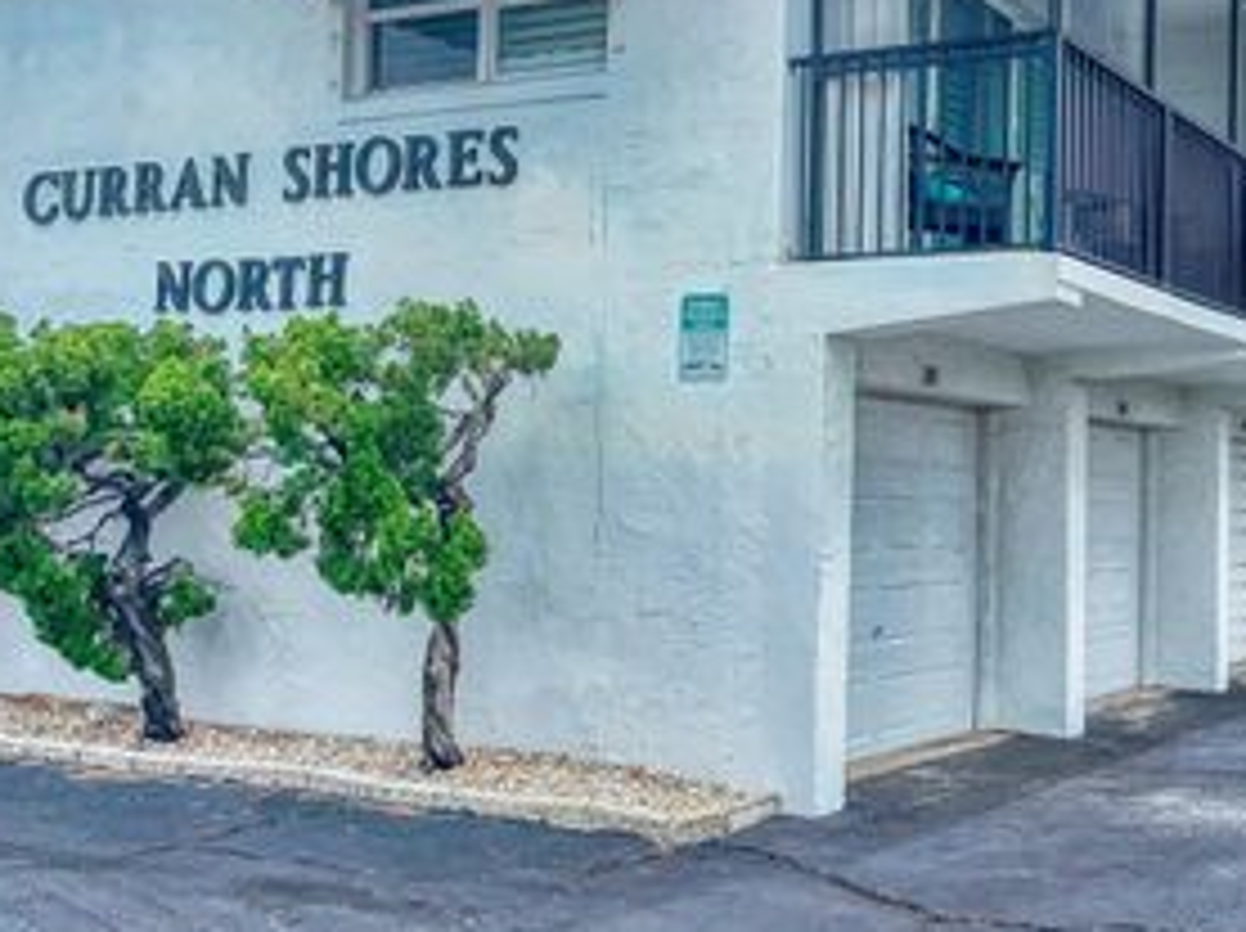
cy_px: 385
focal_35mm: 47
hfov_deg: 39.2
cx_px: 958
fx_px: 1690
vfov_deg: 30.7
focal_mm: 4.2
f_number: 1.6
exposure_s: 1/5291
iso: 50
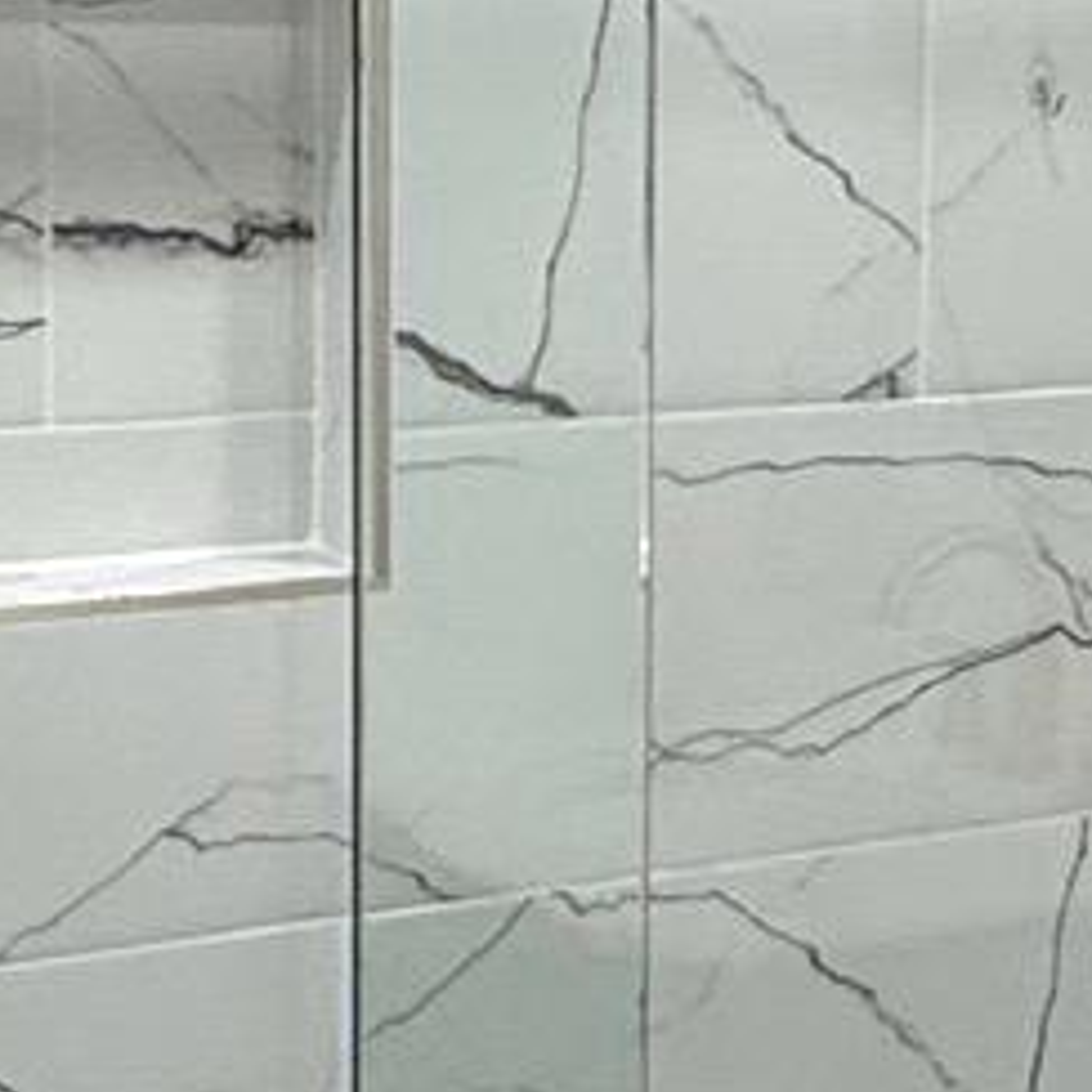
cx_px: 1378
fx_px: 3712
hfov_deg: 16.0
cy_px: 345
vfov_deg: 16.7
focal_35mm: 104
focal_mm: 2.22
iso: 160
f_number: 2.2
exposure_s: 1/120
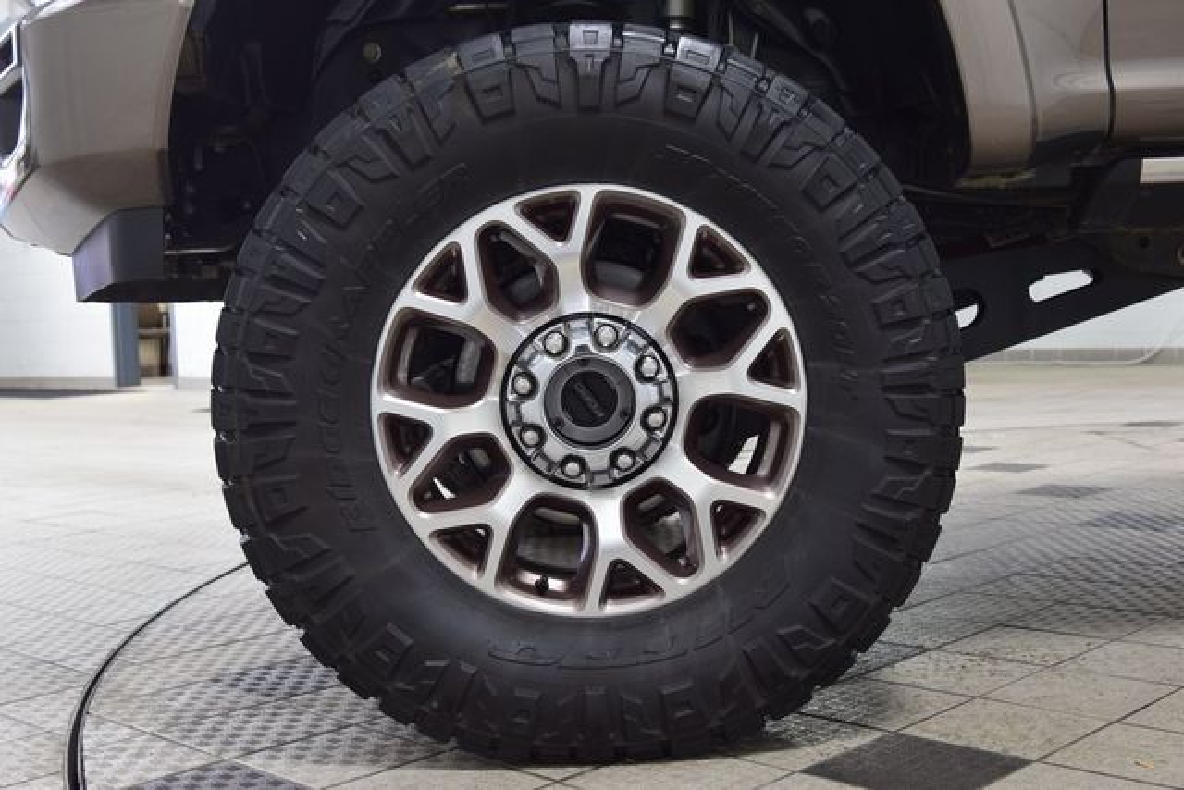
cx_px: 592
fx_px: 1579
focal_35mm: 48
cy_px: 395
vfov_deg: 28.1
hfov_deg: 41.1
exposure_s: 1/15
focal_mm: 32
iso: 720
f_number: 6.3
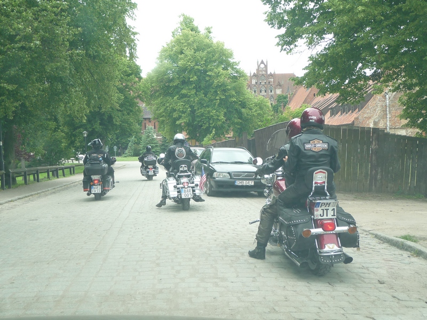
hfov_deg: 39.7
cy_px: 160
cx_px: 214
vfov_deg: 30.3
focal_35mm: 48
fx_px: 592
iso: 100
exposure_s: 1/125
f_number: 4
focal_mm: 7.1
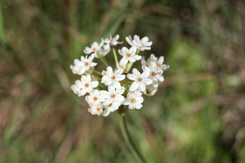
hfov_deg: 26.6
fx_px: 517
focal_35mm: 76
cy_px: 81
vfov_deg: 17.9
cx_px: 122
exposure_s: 1/2000
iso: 400
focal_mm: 50
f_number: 6.3
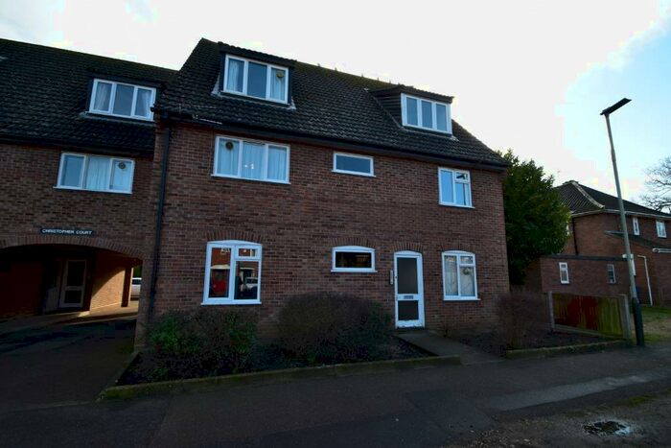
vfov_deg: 77.4
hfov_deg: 100.4
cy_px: 224
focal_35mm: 15
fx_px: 280
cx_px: 336
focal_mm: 10
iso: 400
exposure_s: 1/200
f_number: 10
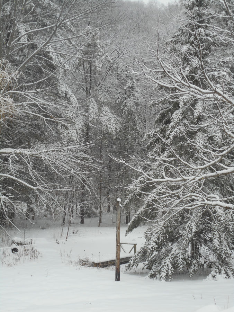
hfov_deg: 21.9
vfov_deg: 29.0
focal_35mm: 67
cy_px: 156
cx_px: 117
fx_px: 604
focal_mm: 12
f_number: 5.3
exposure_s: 1/100
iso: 80
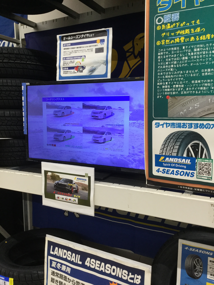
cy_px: 142
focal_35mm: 31
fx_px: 256
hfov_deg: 45.4
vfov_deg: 58.4
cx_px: 107
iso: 80
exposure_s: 1/30
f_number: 2.4
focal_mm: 3.3
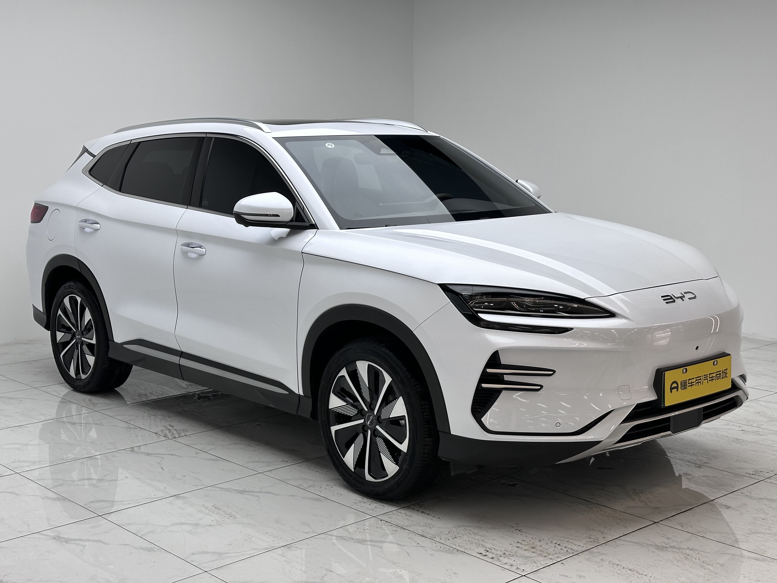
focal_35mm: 48
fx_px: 1077
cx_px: 388
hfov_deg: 39.7
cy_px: 292
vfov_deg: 30.3
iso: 50
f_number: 1.78
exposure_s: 1/194
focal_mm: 6.86
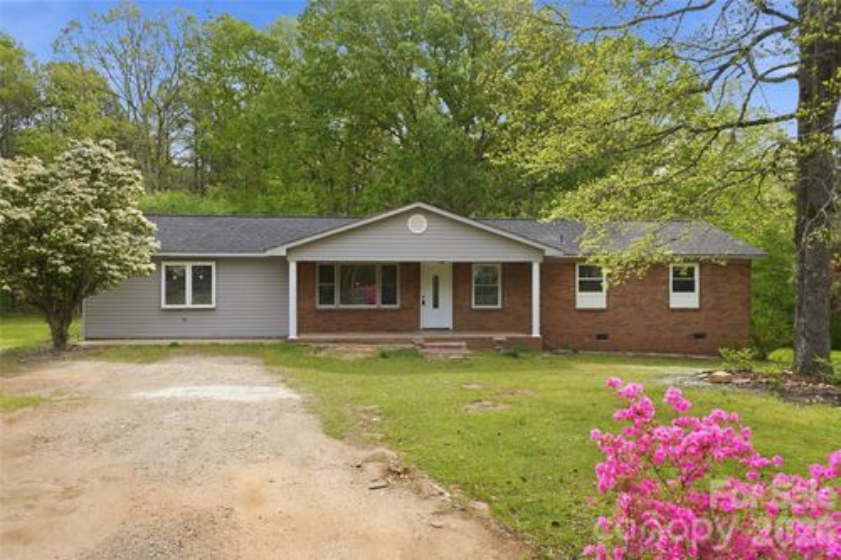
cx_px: 420
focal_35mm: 29
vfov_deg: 44.9
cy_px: 280
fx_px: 677
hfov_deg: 63.7
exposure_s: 1/250
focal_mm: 29
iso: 100
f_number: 5
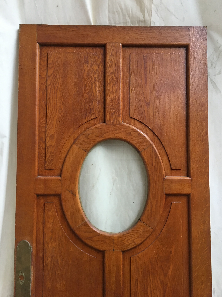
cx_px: 114
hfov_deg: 46.8
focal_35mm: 30
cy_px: 145
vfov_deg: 60.0
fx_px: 257
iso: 80
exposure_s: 1/33
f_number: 2.2
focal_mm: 4.15
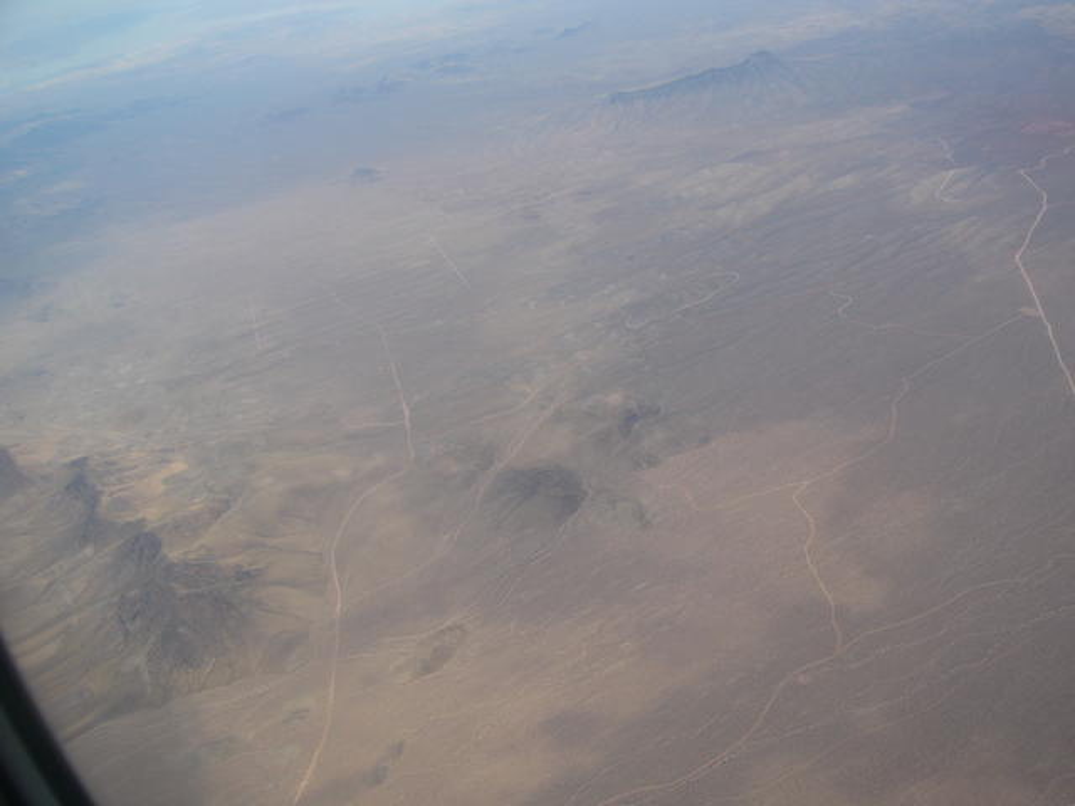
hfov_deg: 52.6
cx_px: 538
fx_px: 1087
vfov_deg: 40.7
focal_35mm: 35
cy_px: 403
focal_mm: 5.8
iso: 50
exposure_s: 1/125
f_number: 8
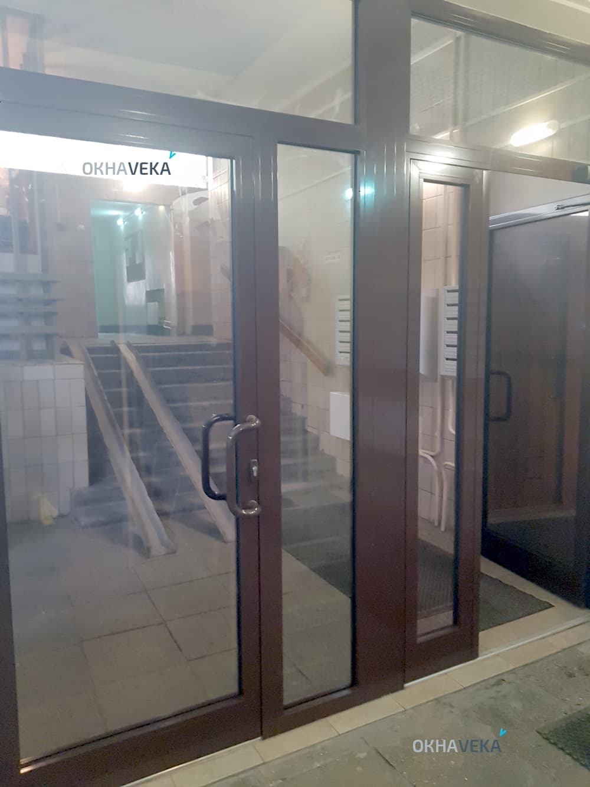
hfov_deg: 53.1
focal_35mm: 26
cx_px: 295
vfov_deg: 67.3
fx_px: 591
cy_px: 394
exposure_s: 1/11
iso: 250
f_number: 1.7
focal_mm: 4.2
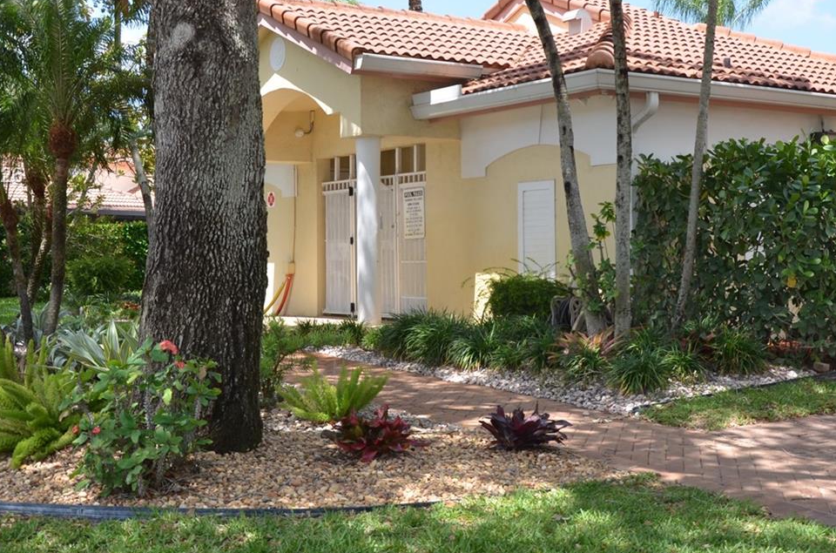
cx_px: 448
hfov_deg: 36.3
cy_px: 177
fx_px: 1274
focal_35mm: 55
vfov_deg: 24.4
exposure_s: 1/250
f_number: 5.6
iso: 100
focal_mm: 22
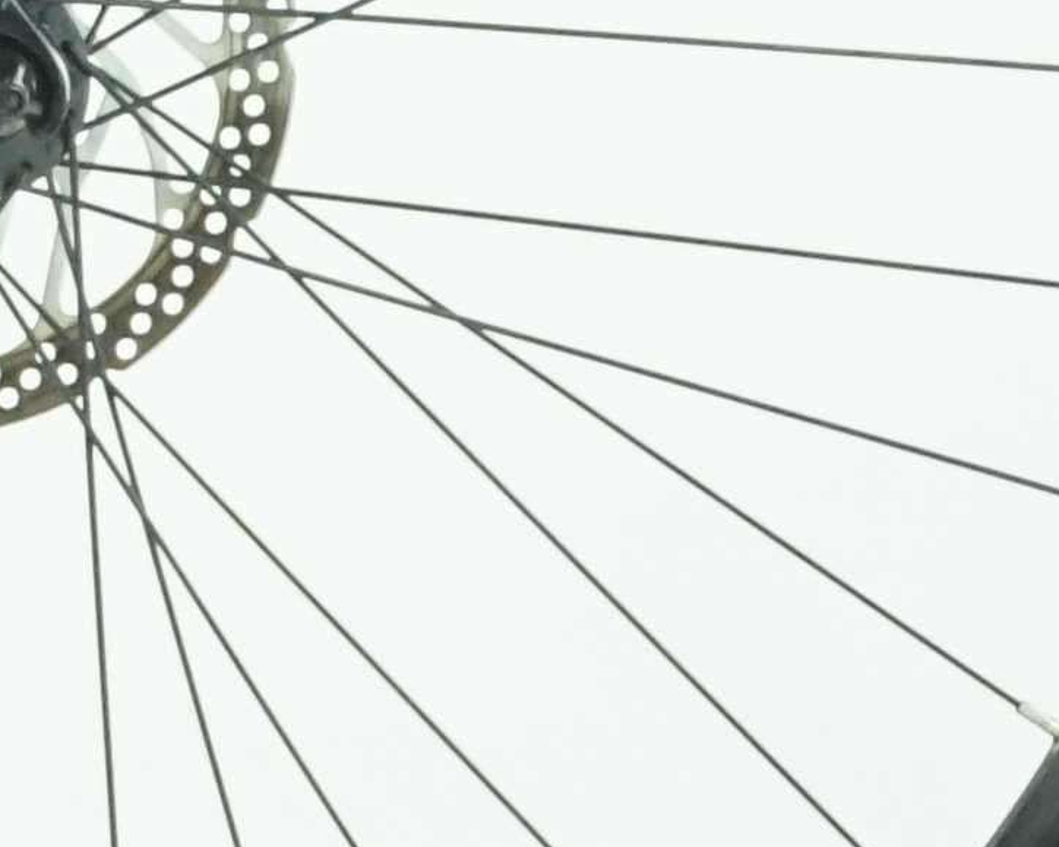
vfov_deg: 3.6
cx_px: -2551
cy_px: -1219
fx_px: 13413
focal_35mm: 428
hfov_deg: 4.3
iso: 2500
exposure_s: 1/200
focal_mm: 55
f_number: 5.6
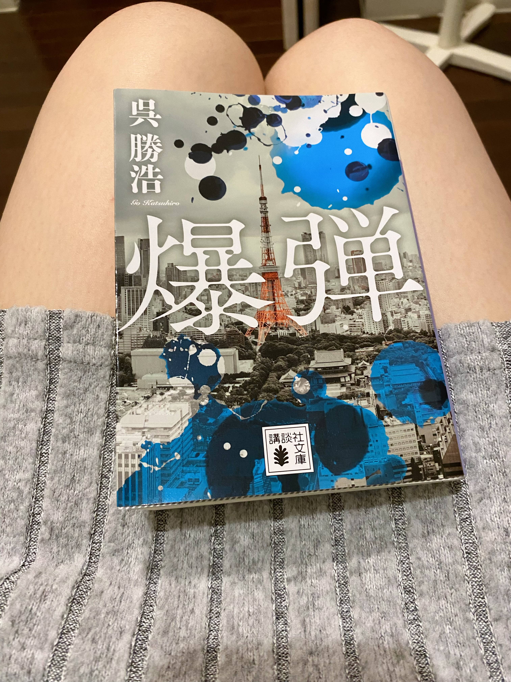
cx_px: 256
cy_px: 341
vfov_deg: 67.3
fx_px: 512
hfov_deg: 53.1
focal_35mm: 26
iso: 320
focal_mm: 4.25
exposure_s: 1/40
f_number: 1.8
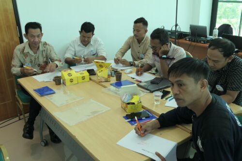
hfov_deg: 54.5
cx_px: 121
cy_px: 80
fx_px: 235
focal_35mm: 35
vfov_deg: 37.8
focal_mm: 12.8
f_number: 2.8
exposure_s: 1/80
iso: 160
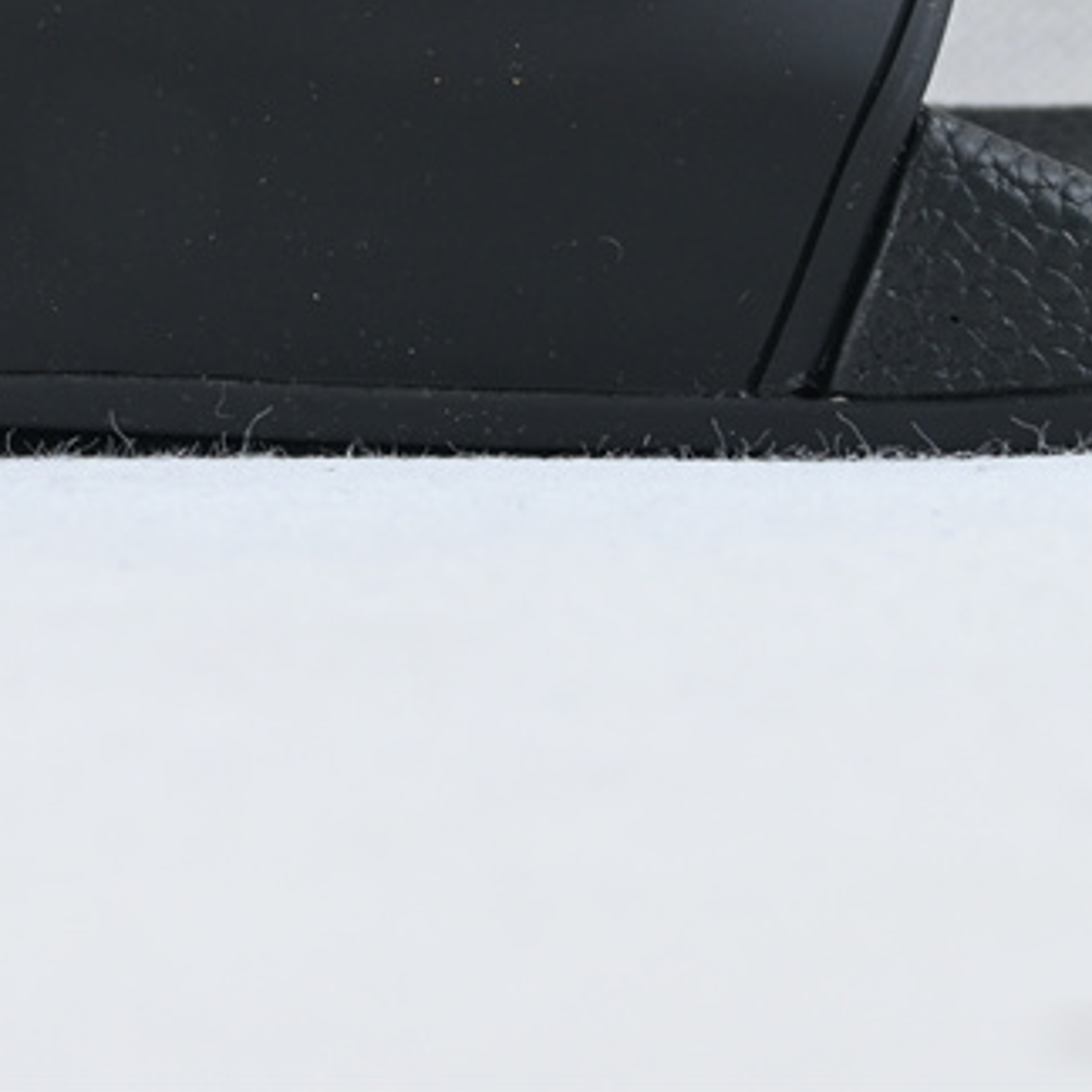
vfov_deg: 10.1
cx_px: -179
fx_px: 6067
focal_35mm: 170
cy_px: -249
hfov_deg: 10.1
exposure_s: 1/30
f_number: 5.3
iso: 100
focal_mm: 36
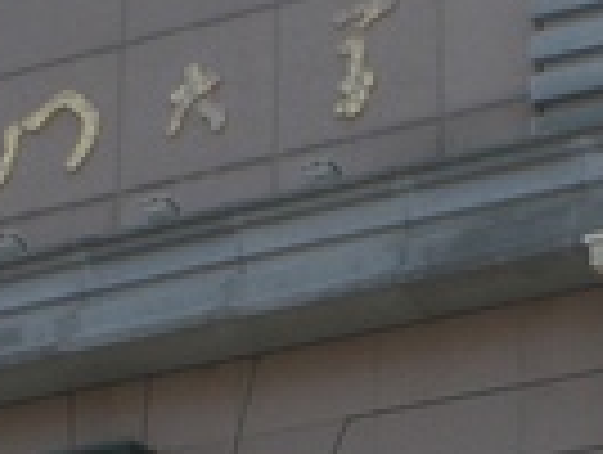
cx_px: 418
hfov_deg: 11.6
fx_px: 2967
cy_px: 661
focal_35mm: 170
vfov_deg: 8.6
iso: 50
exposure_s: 1/320
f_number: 4.4
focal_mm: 6.3
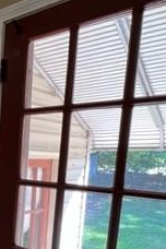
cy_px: 183
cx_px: -111
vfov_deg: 48.9
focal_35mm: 38
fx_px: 263
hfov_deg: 23.6
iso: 160
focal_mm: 1.57
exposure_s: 1/60
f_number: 1.8
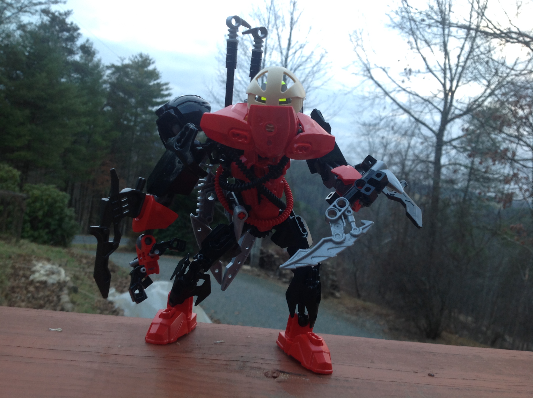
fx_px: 538
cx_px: 266
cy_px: 199
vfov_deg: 40.6
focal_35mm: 35
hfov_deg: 52.7
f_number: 2.4
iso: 50
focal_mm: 4.28
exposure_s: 1/15
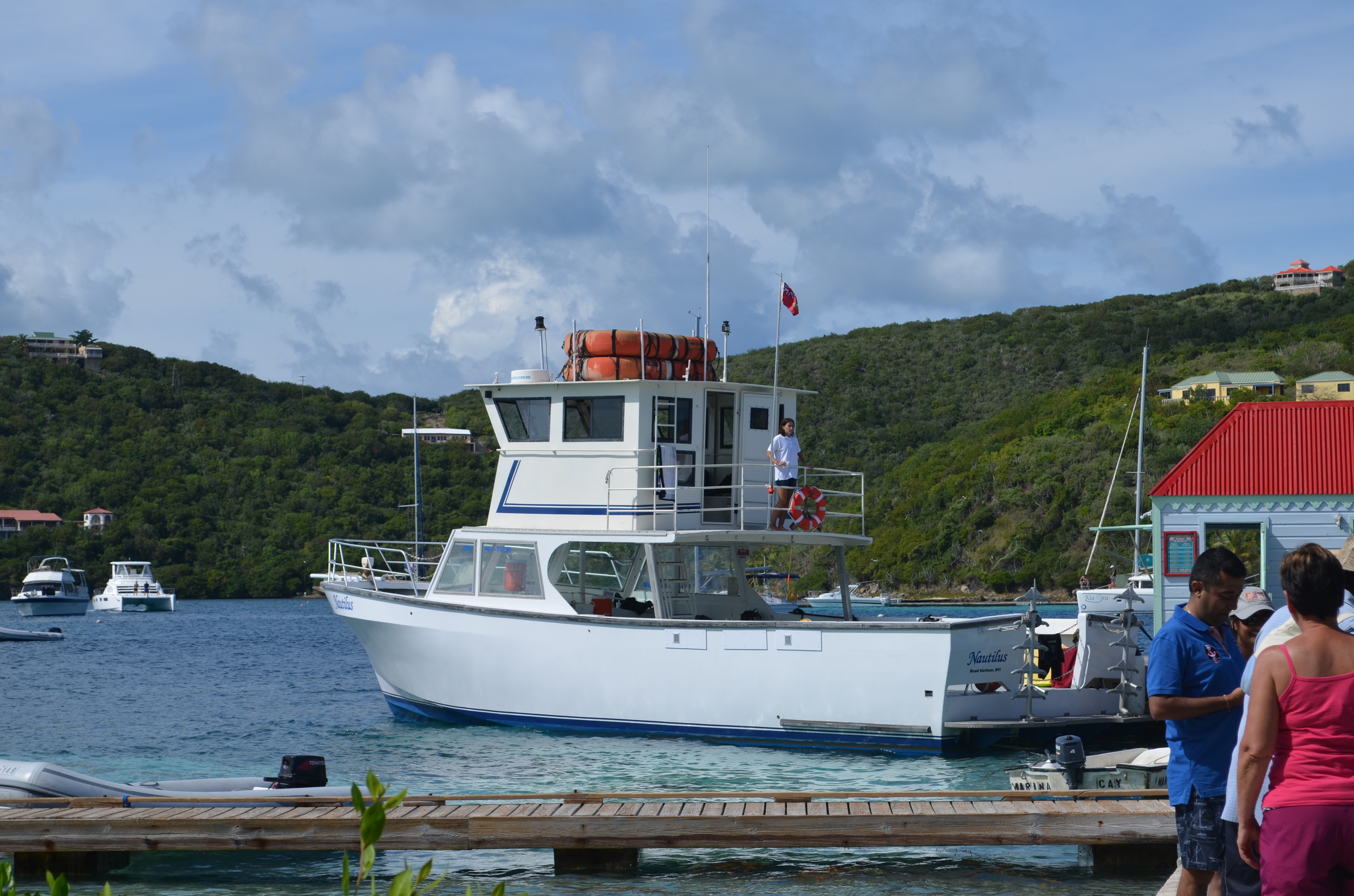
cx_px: 677
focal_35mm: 82
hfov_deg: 24.7
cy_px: 448
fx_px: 3097
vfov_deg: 16.5
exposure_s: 1/400
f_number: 8
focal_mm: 55
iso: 100
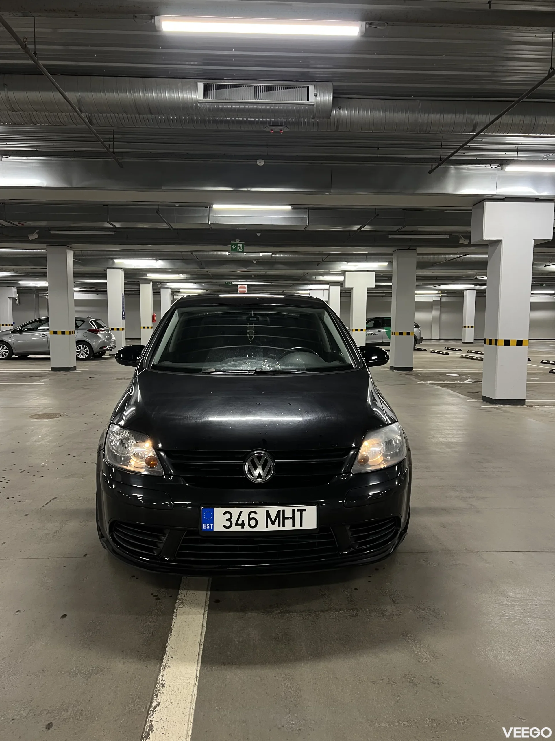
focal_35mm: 26
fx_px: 556
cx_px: 278
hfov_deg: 53.1
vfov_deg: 67.3
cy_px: 370
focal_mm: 5.7
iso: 100
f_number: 1.5
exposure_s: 1/50
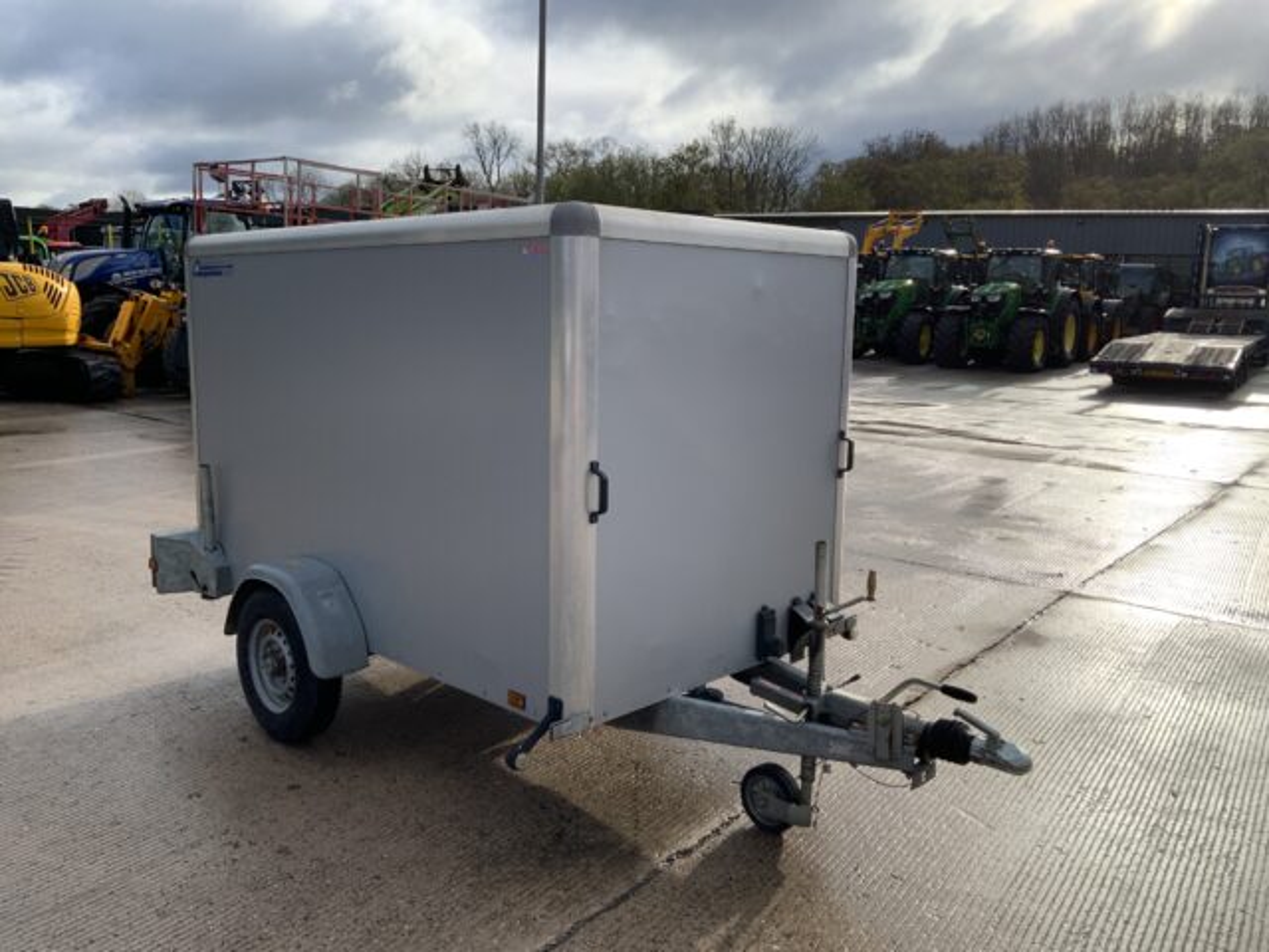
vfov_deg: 48.2
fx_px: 1063
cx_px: 634
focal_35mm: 29
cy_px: 476
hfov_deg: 61.7
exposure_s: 1/1534
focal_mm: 3
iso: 16
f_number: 1.8
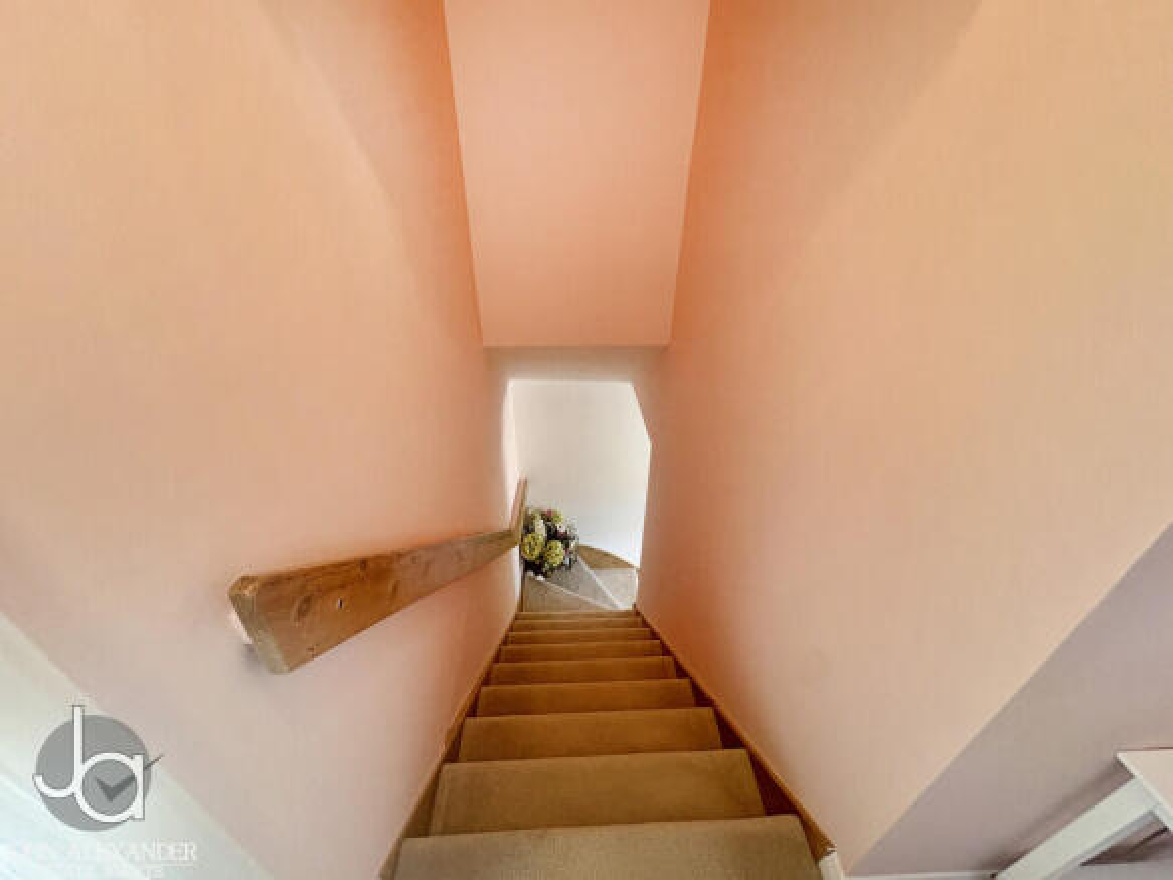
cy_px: 440
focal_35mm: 14
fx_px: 474
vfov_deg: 85.7
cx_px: 586
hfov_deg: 102.1
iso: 320
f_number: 2.2
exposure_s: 1/50
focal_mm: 2.22
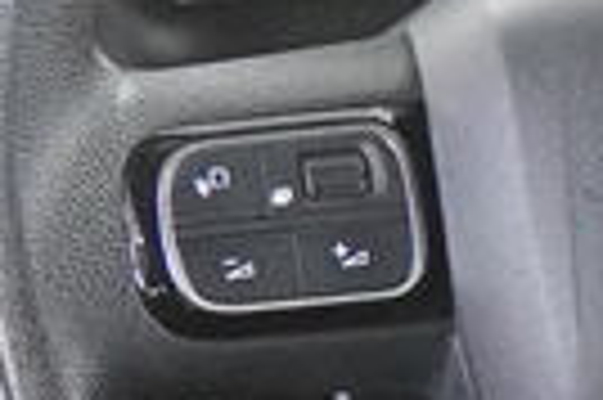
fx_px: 3259
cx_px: 1296
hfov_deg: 9.7
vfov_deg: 6.9
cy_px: 618
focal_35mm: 195
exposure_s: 1/100
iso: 6400
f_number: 2.8
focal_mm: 17
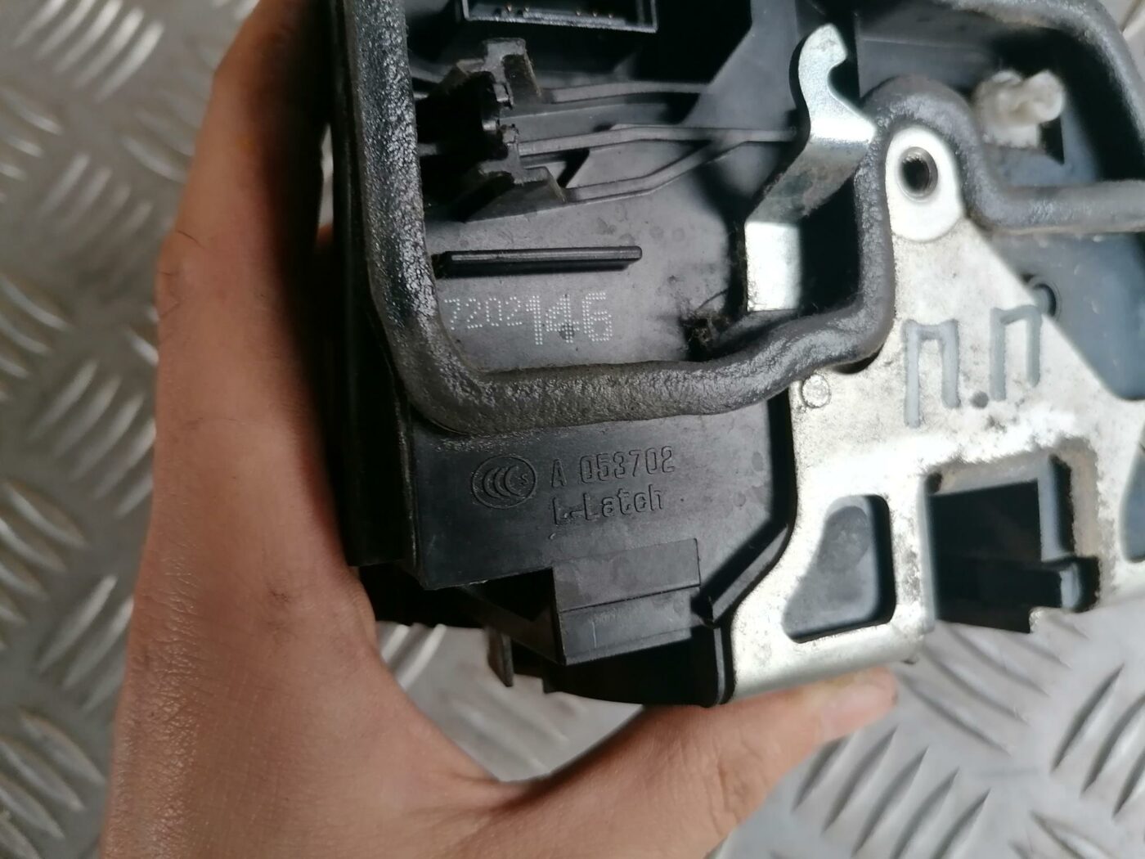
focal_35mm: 27
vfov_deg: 51.4
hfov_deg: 65.3
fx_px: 893
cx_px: 572
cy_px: 430
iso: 160
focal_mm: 4.75
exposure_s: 1/50
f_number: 1.8
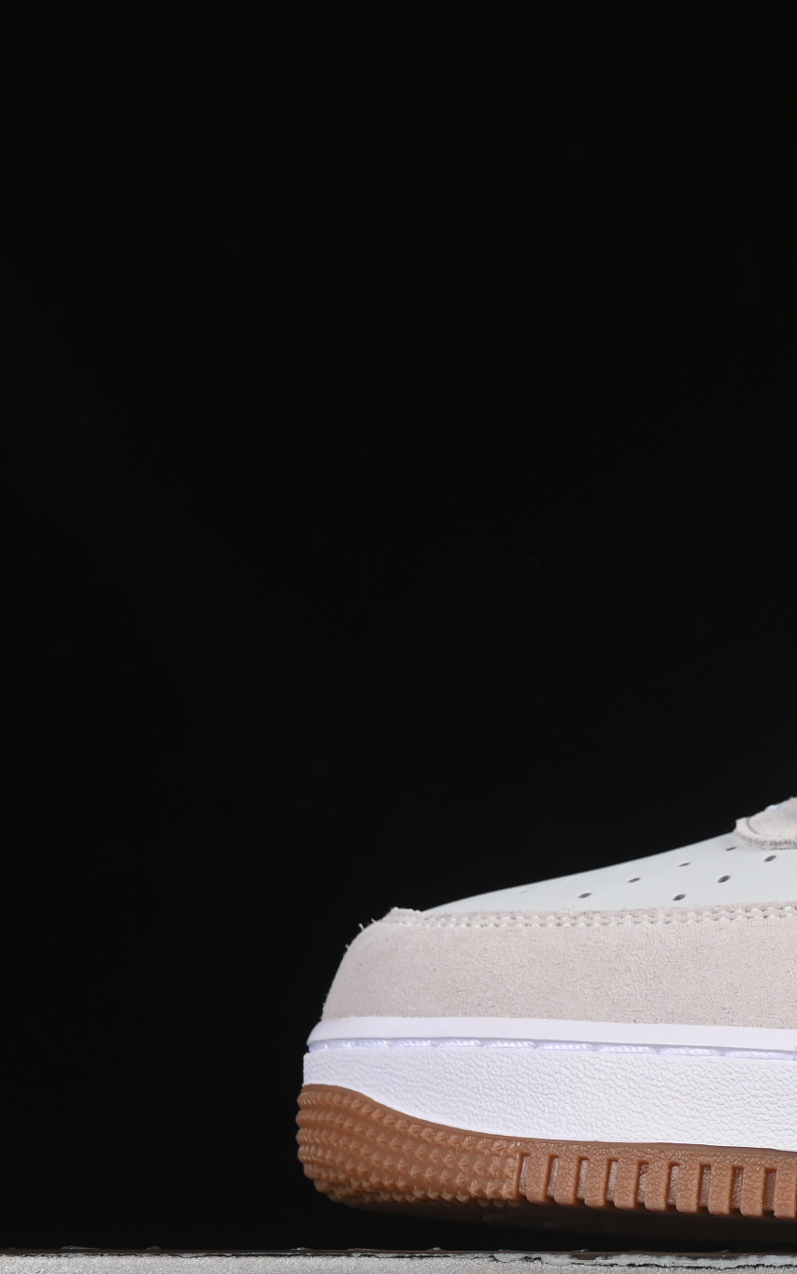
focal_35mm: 156
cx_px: 1293
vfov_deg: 13.4
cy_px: 715
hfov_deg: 8.2
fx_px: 5419
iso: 160
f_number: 8
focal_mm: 50
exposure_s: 1/80
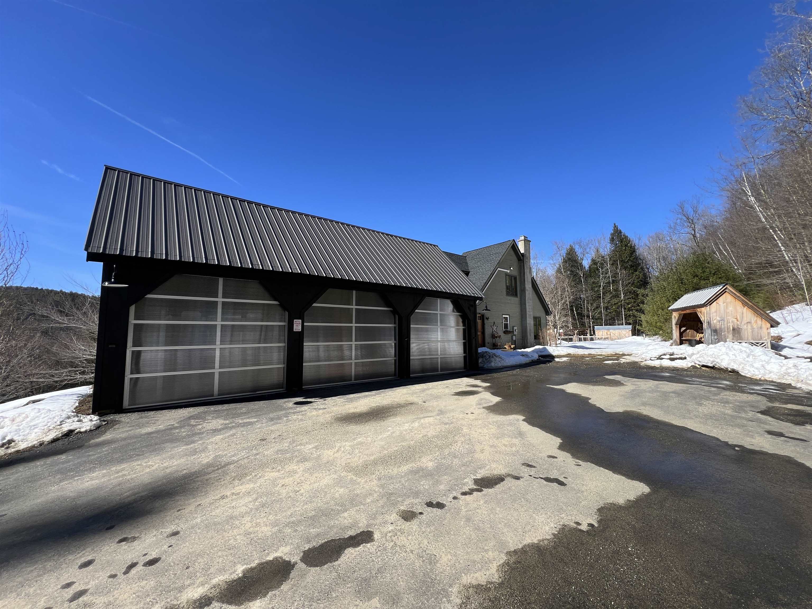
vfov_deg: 89.9
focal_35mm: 13
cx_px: 406
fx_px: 305
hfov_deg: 106.2
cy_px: 304
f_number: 1.8
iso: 32
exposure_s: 1/834
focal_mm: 1.57
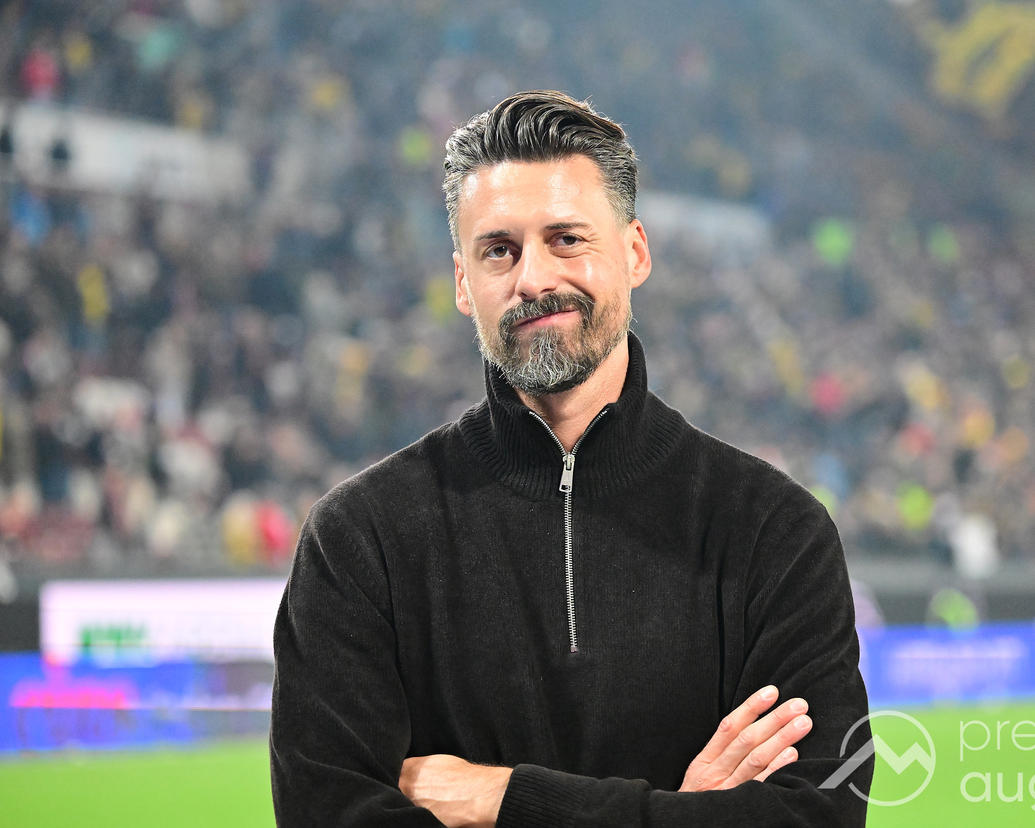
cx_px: 598
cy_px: 414
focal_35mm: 175
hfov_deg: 11.0
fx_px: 5361
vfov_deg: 8.8
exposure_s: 1/800
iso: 9000
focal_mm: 155
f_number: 4.8
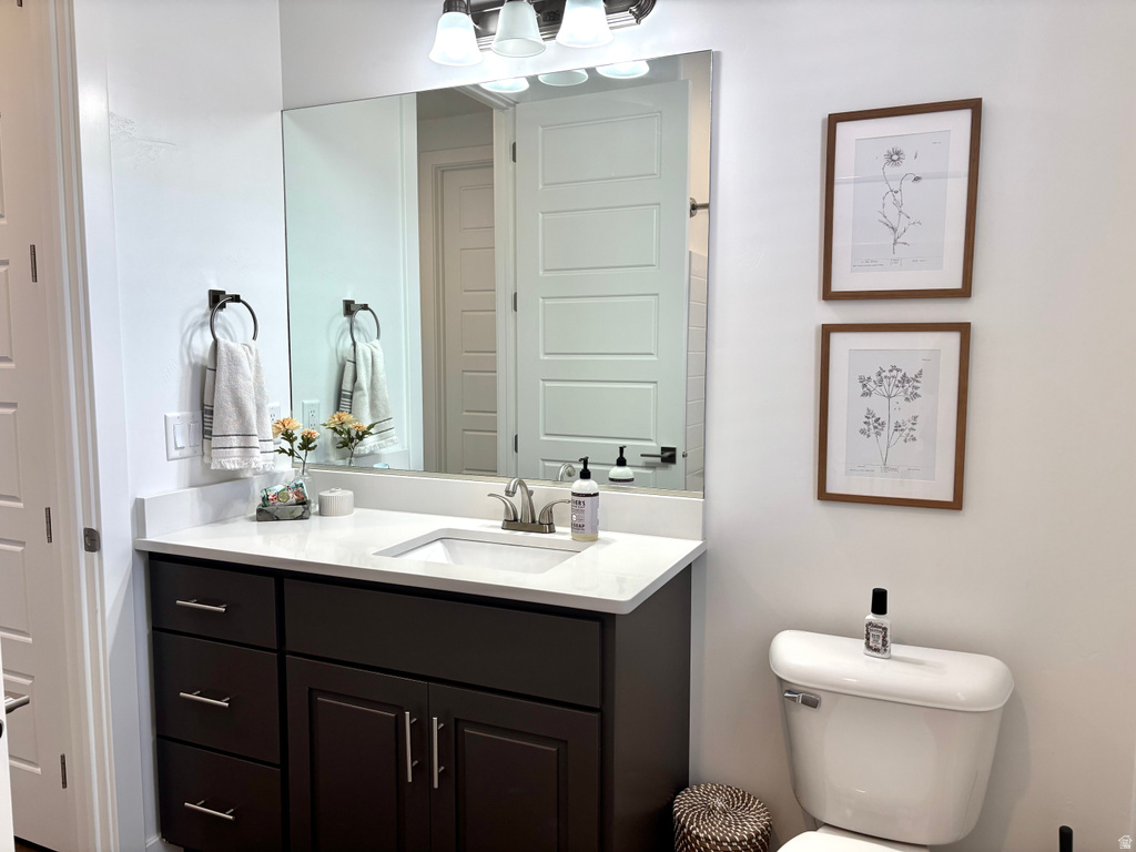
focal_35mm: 26
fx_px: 853
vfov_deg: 53.1
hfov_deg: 67.3
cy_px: 426
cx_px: 568
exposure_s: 1/120
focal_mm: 5.96
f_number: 1.6
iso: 80
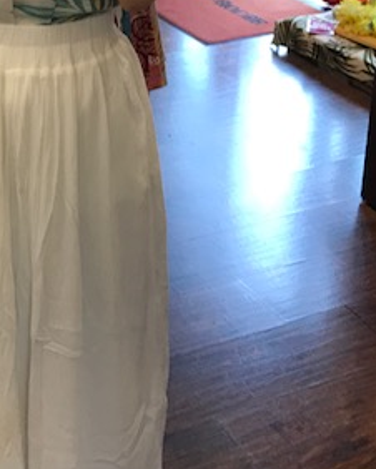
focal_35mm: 62
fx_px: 862
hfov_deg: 23.7
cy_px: 143
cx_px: 13
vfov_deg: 30.2
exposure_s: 1/40
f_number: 1.8
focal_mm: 3.99
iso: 25
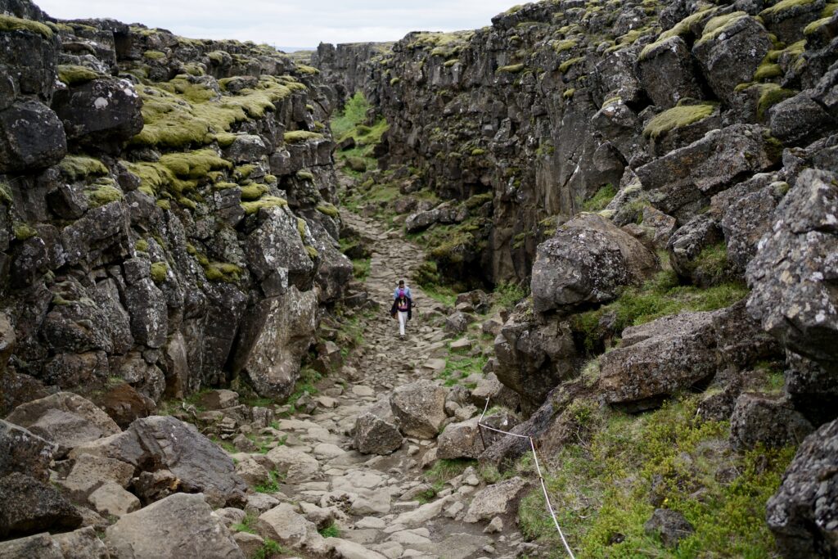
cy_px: 280
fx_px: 815
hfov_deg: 54.4
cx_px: 419
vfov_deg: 37.9
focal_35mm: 35
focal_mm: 35
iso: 400
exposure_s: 1/3200
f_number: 1.8
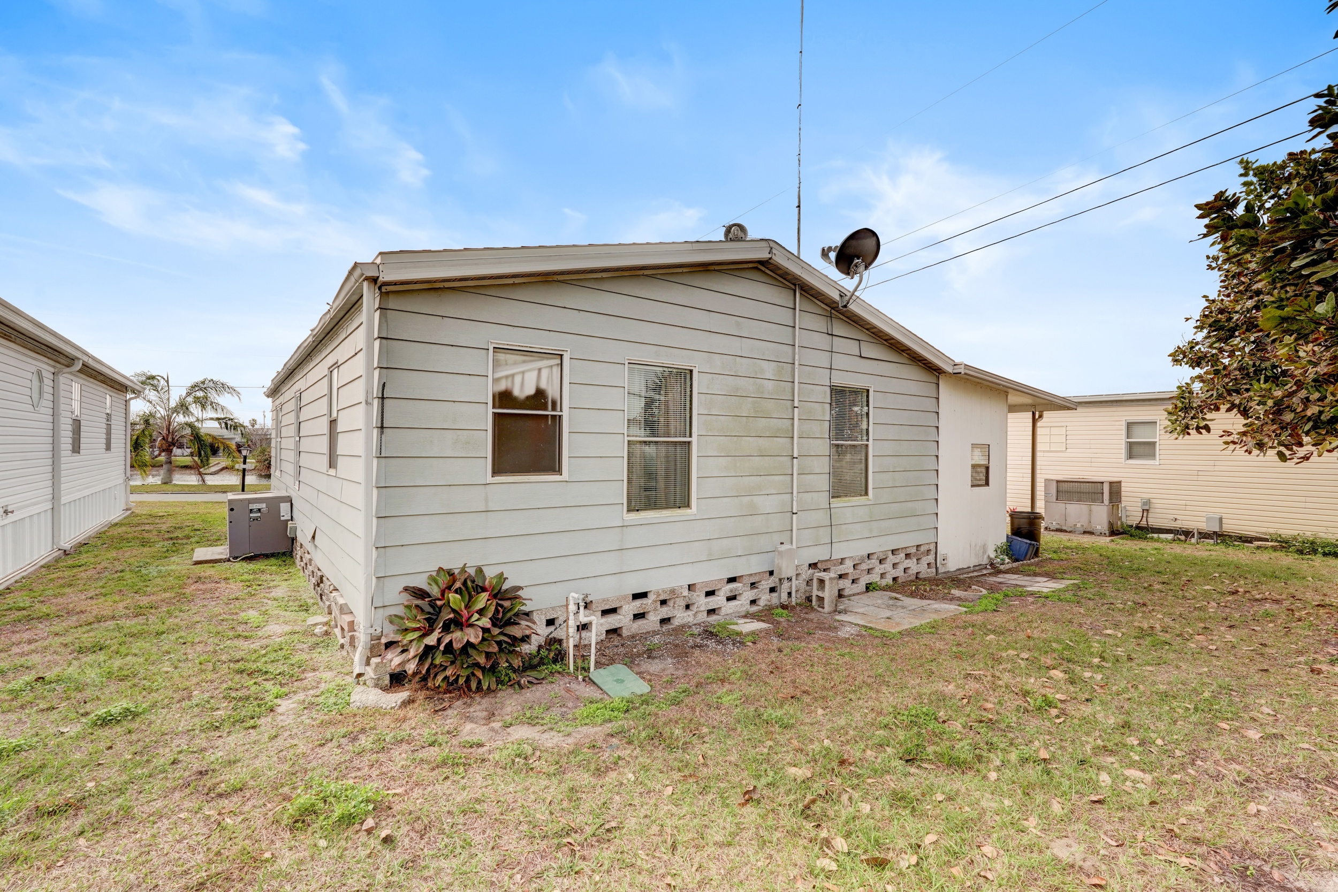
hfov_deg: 96.7
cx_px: 669
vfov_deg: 73.8
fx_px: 595
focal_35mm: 16
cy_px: 446
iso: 400
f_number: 8
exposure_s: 1/640
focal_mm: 16
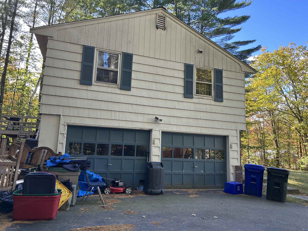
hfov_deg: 67.3
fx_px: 231
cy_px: 116
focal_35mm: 26
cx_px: 154
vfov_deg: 53.1
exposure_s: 1/353
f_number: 1.5
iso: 50
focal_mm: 5.7
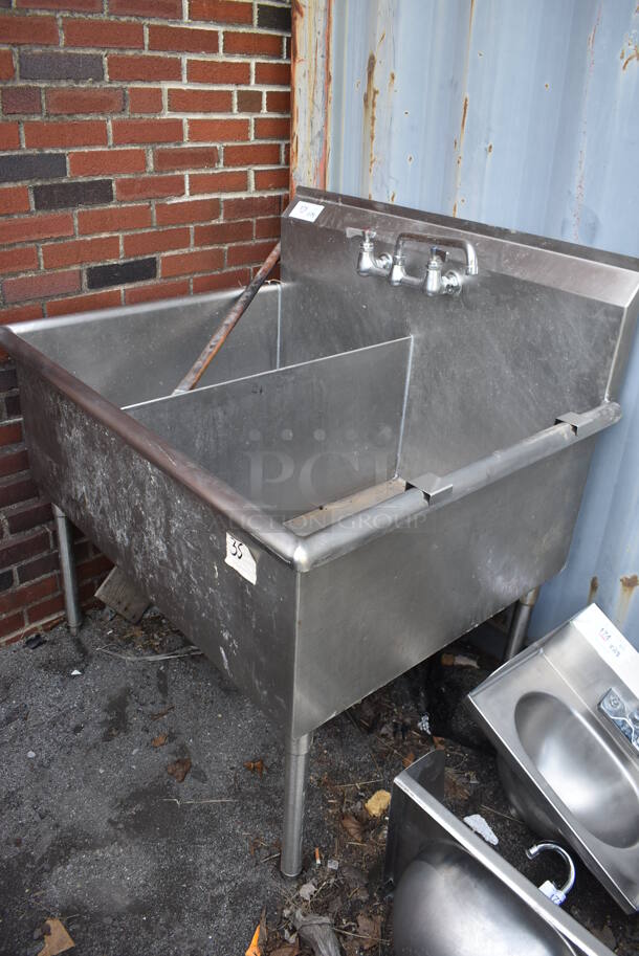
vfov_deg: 67.3
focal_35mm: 27
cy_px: 478
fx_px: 718
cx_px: 320
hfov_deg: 48.0
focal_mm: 18
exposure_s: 1/125
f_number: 5.6
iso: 400
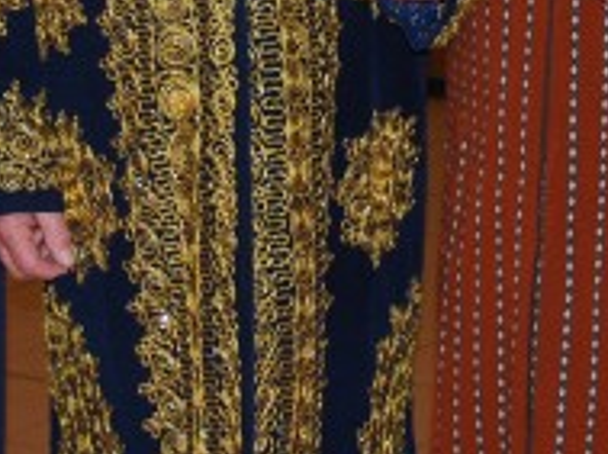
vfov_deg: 8.1
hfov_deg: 11.1
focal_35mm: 178
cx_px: 355
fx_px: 3120
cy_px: -245
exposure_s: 1/60
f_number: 4.2
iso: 250
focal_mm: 26
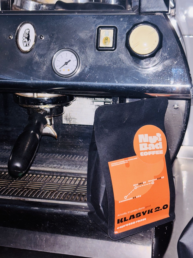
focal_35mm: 52
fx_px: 387
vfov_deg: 36.8
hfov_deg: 28.0
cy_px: 129
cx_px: 96
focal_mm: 5.96
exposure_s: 1/4
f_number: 1.6
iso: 40
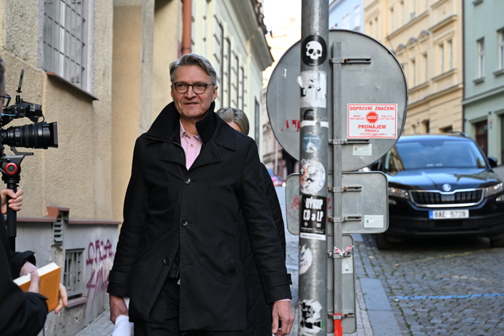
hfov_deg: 29.2
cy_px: 168
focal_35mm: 69
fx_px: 966
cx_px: 252
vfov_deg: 19.7
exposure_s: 1/200
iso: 800
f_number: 5.6
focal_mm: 69
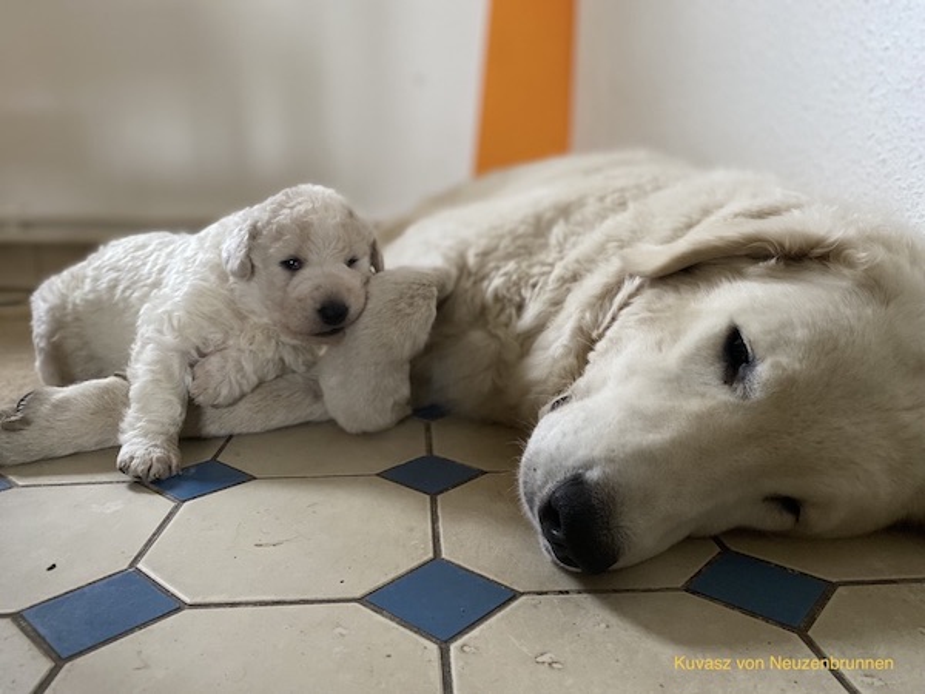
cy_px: 347
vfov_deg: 53.1
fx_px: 695
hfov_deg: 67.3
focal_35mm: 26
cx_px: 462
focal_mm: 4.25
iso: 500
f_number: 1.8
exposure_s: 1/40
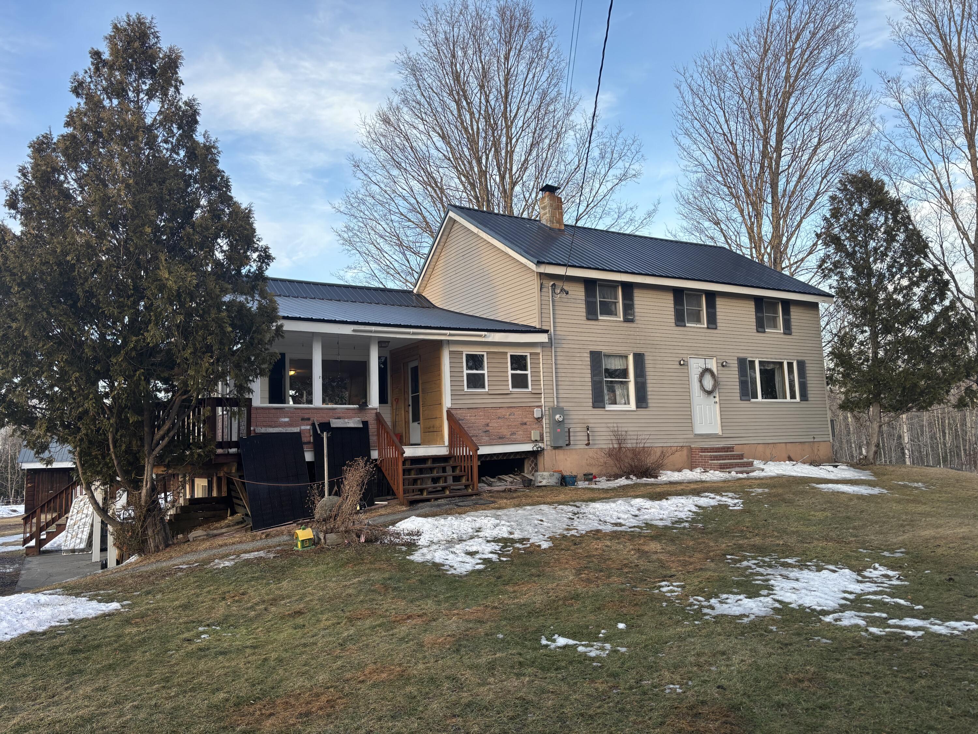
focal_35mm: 26
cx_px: 489
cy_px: 367
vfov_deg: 53.1
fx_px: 735
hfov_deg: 67.3
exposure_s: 1/305
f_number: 1.6
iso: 50
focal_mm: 5.96
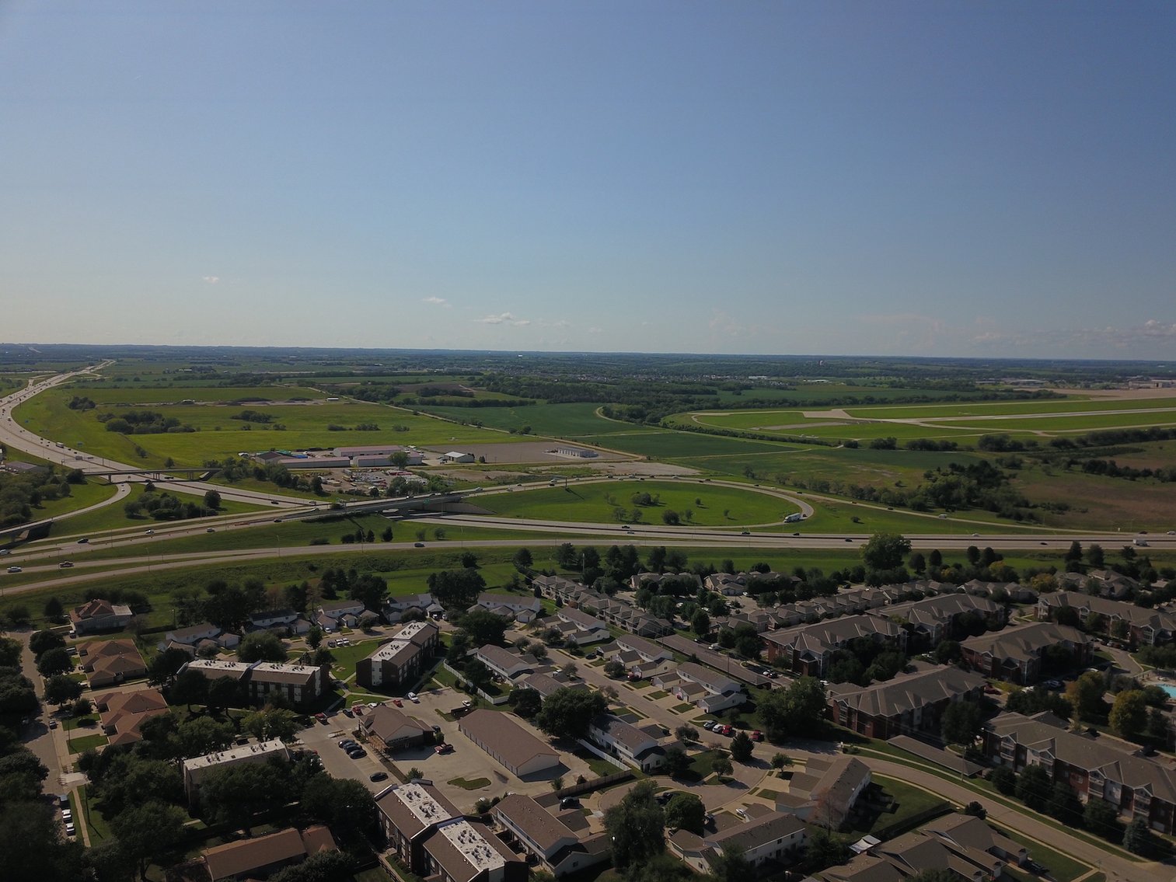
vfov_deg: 53.1
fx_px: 883
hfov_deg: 67.3
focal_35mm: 26
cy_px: 441
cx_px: 588
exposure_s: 1/3497
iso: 100
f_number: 2.2
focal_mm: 4.73
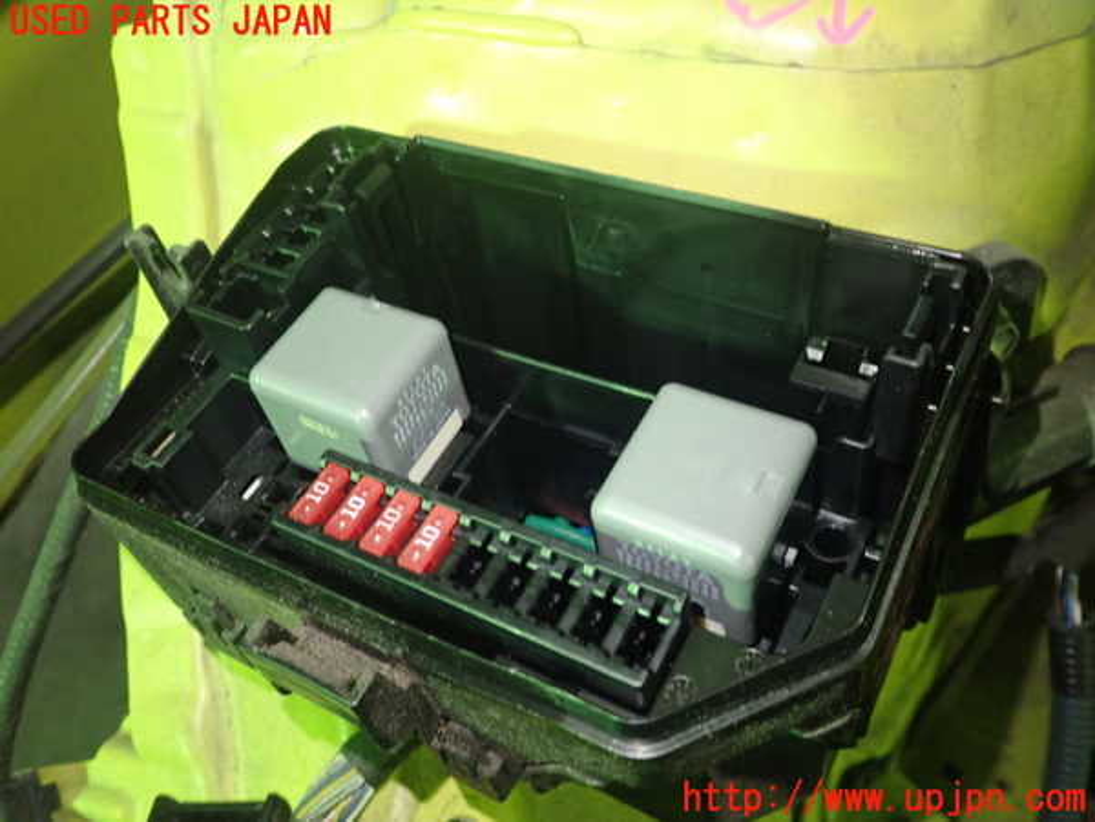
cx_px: 548
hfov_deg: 60.0
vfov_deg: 46.8
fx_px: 949
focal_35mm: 30
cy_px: 411
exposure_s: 1/30
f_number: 2.3
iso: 640
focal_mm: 5.5
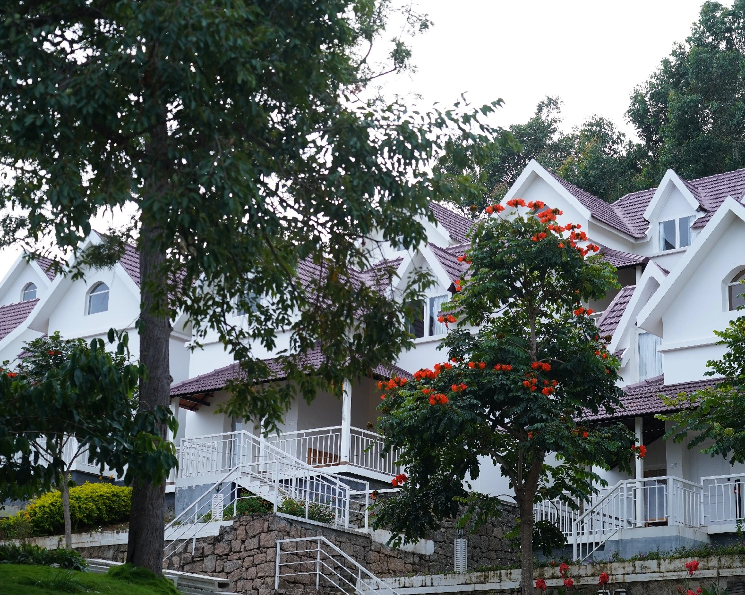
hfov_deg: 26.4
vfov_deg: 21.3
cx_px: 409
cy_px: 296
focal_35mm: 72
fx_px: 1587
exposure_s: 1/160
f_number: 4
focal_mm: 63
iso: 500
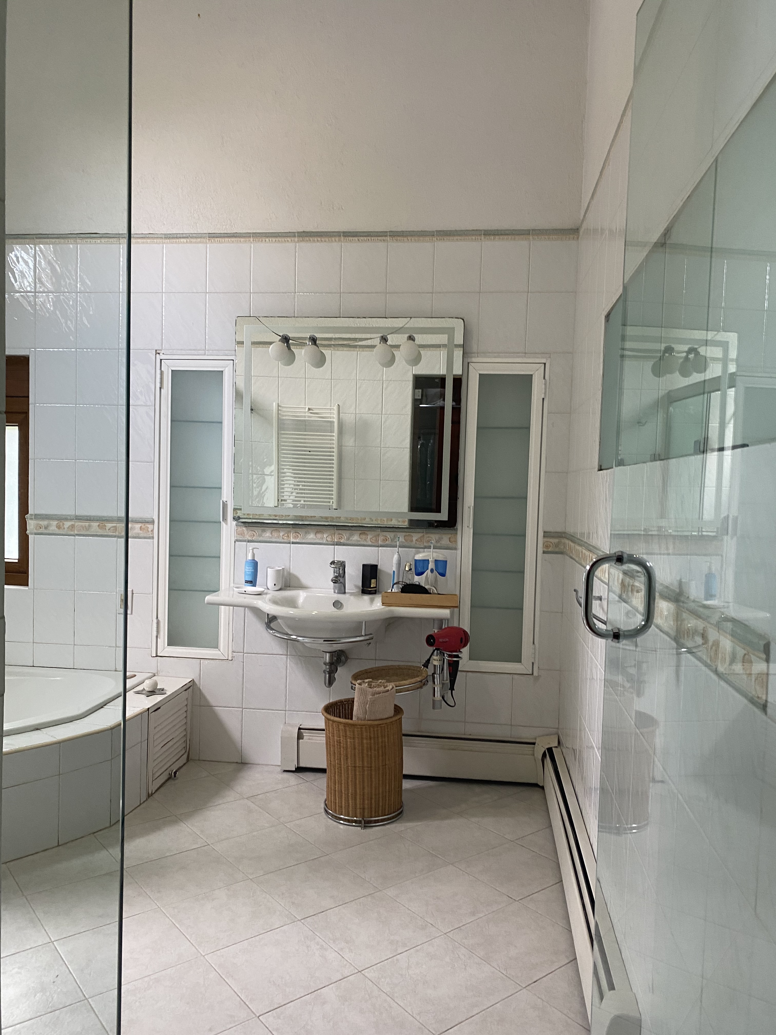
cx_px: 388
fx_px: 777
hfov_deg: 53.1
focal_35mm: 26
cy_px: 518
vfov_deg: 67.3
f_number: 1.8
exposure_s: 1/60
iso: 125
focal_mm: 4.25
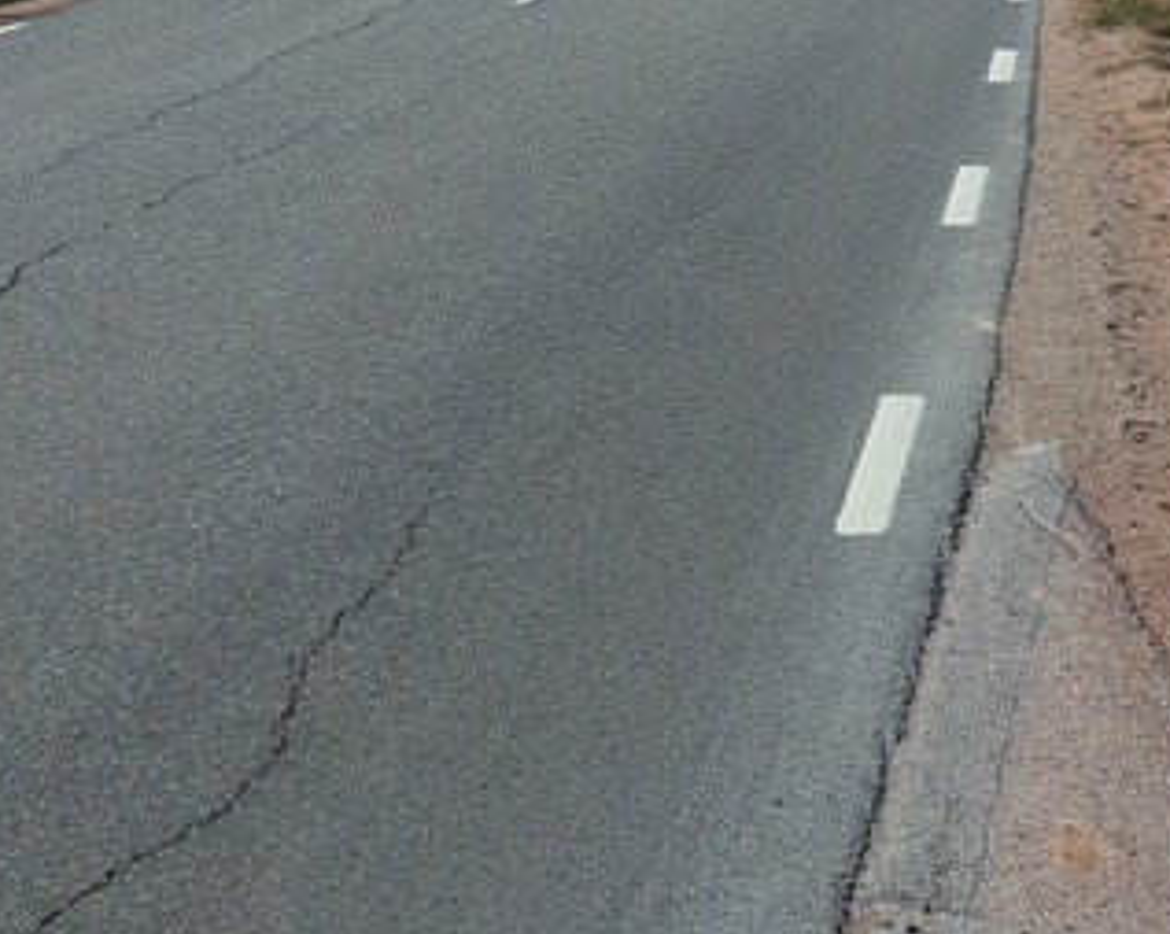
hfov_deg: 26.8
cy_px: -92
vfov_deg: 20.5
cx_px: 517
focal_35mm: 71
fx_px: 2456
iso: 32
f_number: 1.8
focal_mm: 5.23
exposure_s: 1/1531
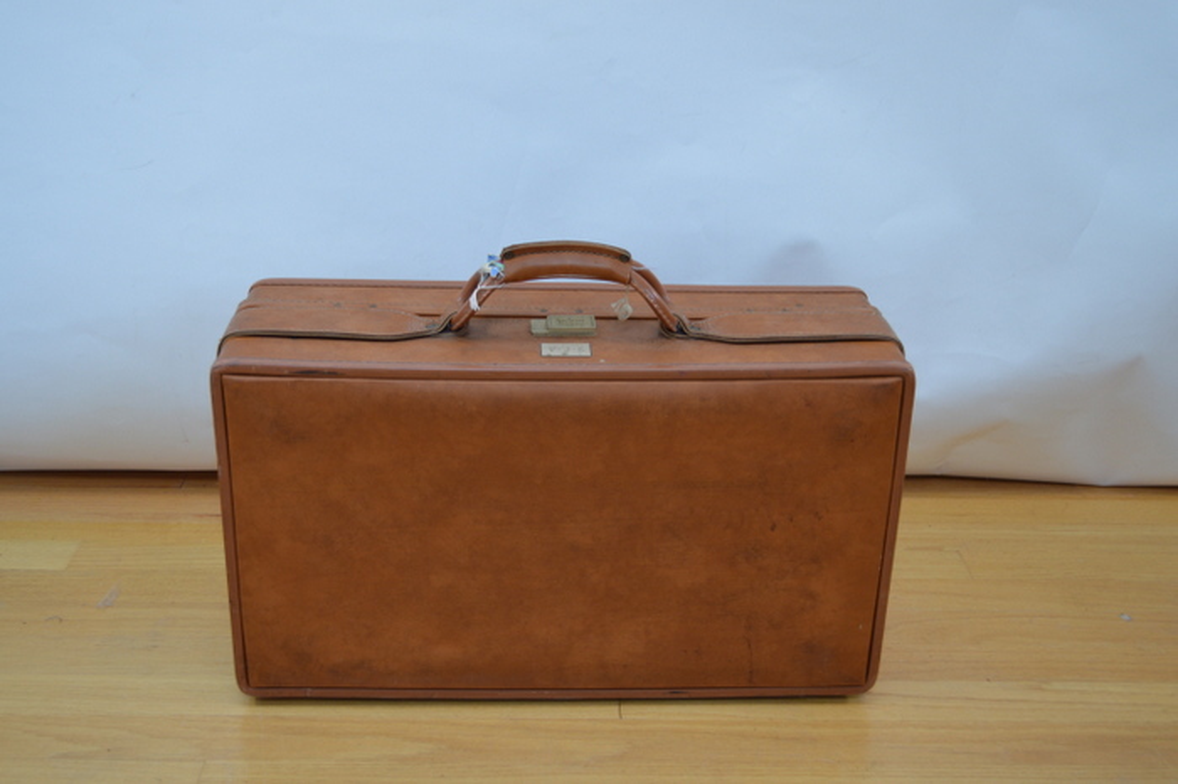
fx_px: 1374
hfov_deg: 46.4
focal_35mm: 42
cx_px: 589
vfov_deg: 31.9
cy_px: 392
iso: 400
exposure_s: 1/40
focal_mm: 28
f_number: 4.5
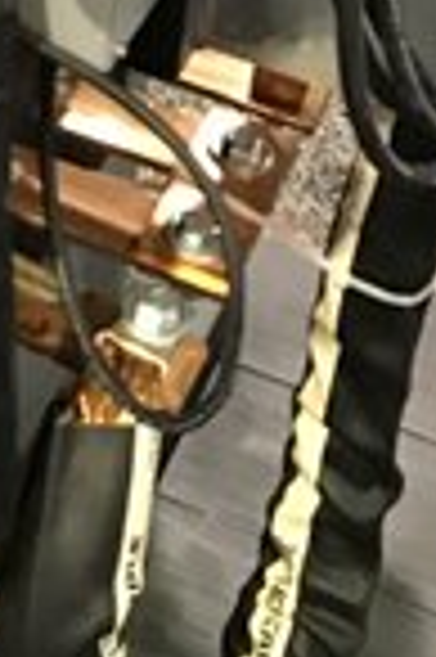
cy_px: -490
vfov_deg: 15.0
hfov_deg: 10.8
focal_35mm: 120
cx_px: -279
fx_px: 2185
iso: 100
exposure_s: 1/9
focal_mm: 3.99
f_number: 1.8
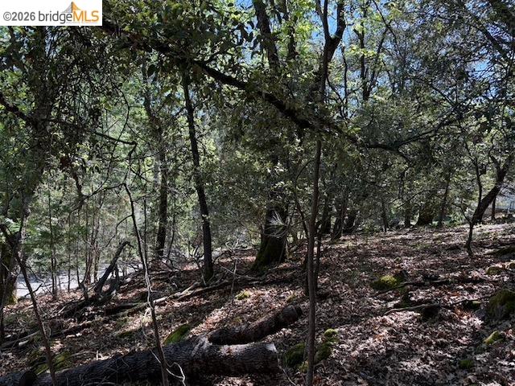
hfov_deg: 71.6
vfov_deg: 56.8
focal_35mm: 24
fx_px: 357
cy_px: 193
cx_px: 258
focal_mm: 6.76
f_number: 1.78
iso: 100
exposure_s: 1/410
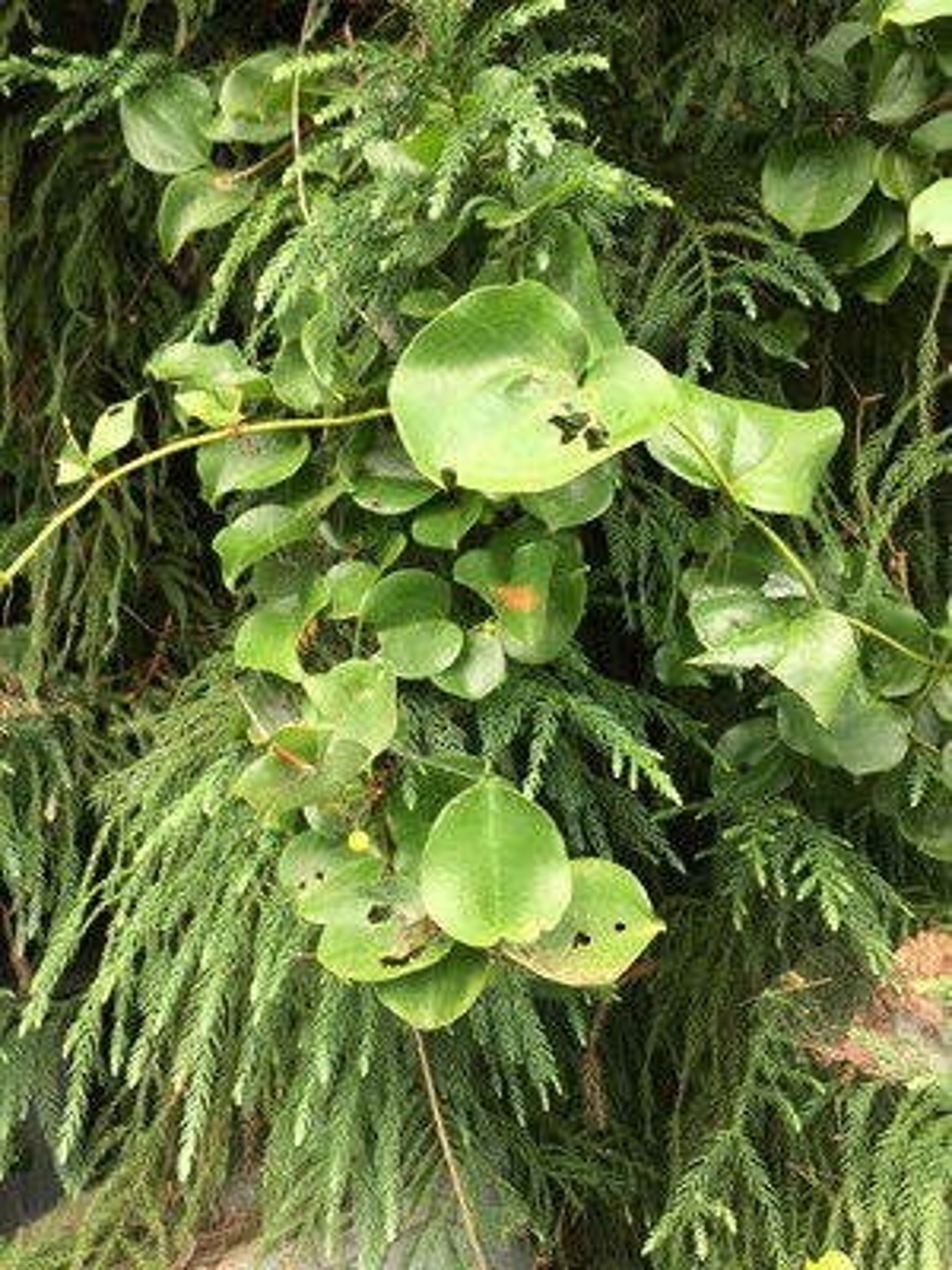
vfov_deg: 61.7
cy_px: 635
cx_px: 476
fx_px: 1063
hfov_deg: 48.2
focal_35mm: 29
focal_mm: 4.15
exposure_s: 1/60
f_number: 2.2
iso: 25
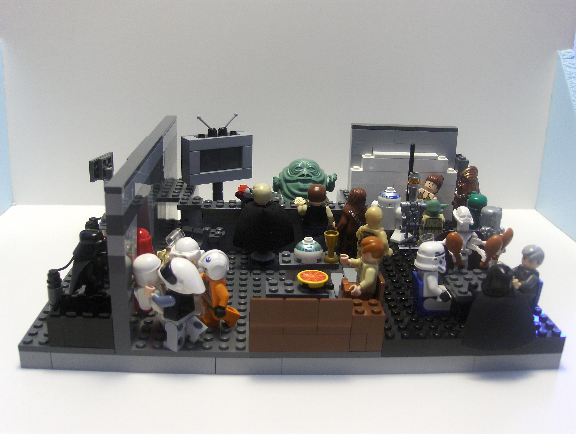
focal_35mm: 35
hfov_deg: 52.6
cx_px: 288
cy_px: 217
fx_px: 583
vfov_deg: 40.8
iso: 200
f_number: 2.8
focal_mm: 7.5
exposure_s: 1/36.5
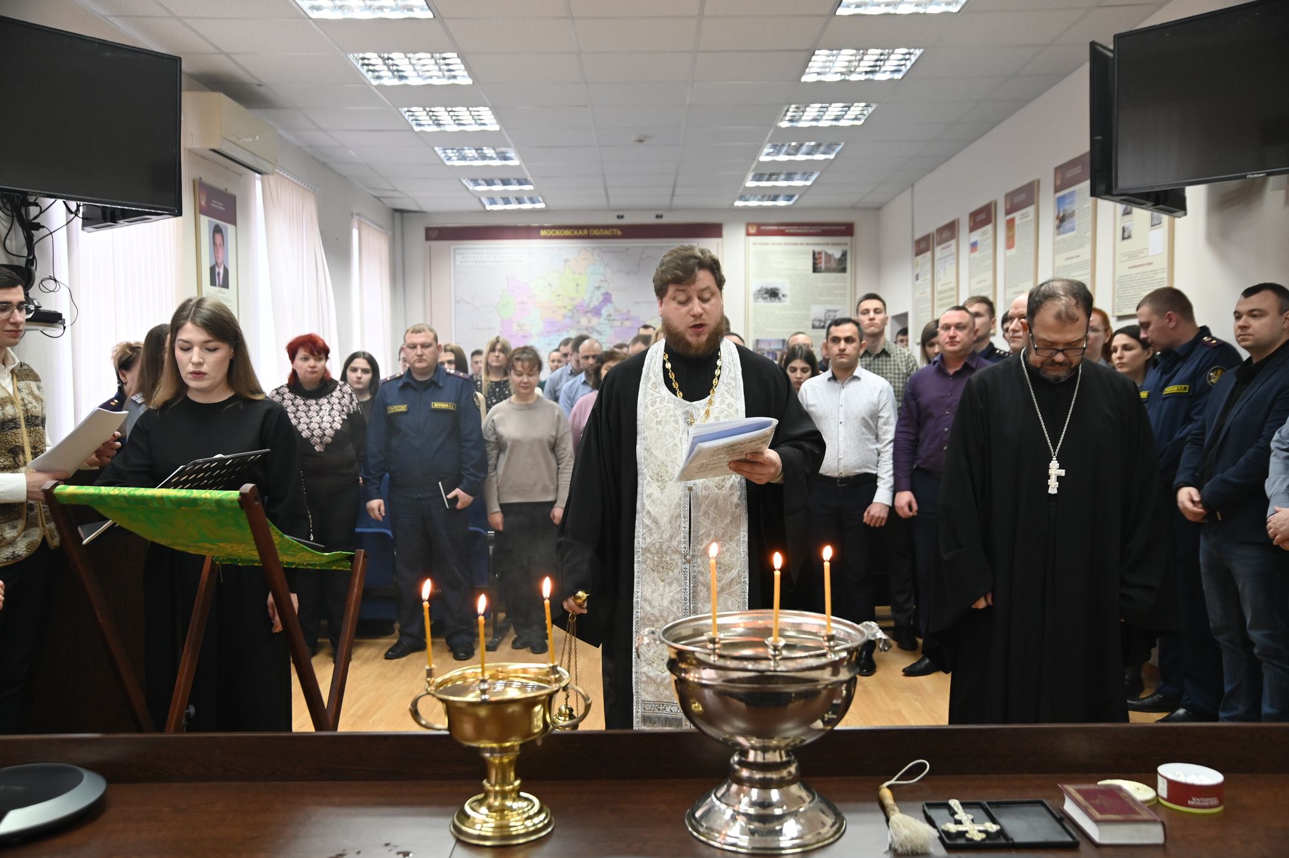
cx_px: 644
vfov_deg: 37.8
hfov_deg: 54.5
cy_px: 429
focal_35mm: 35
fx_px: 1252
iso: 2200
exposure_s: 1/125
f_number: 4
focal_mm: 35
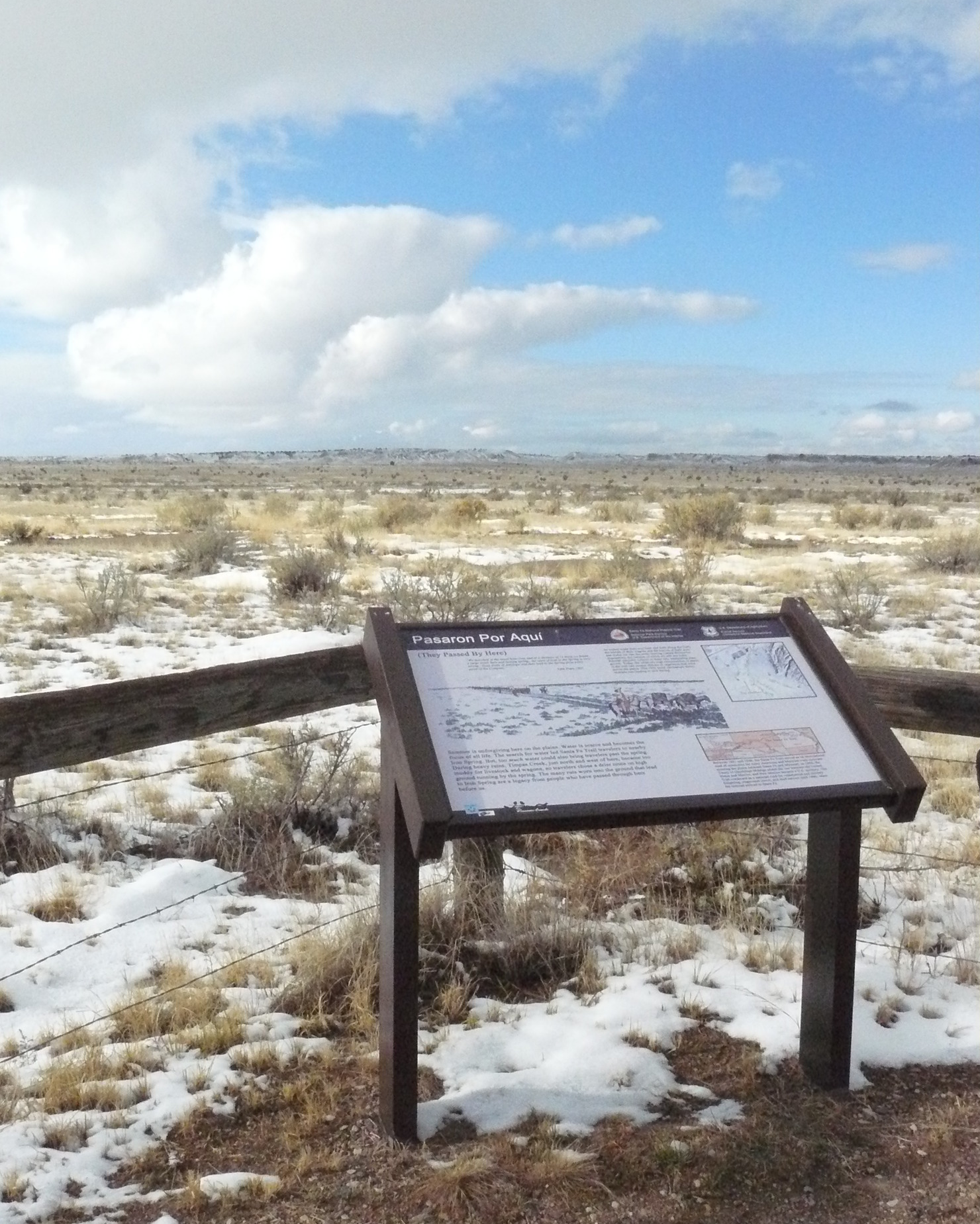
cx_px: 486
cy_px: 645
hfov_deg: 39.2
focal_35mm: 38
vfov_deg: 47.9
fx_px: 1377
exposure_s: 1/2000
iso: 800
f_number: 8
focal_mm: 6
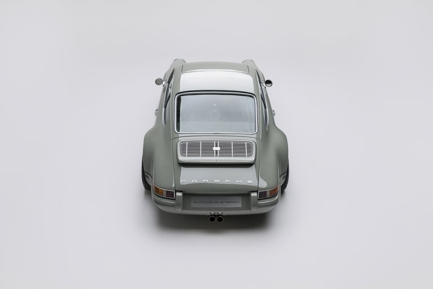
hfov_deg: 54.4
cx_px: 216
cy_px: 144
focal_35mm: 35
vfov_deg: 37.9
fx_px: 421
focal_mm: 35
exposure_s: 1/15
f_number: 4
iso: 400
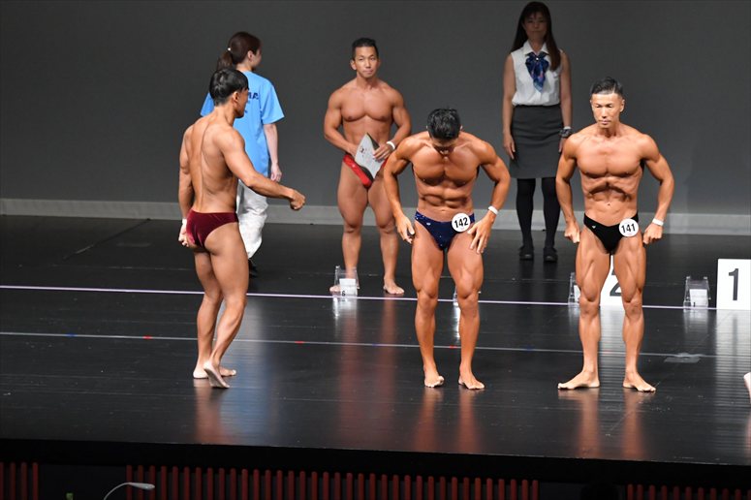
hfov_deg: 8.6
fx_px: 5004
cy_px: 250
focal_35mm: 240
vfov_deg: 5.7
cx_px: 376
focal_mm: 160
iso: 5000
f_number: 5.6
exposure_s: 1/400
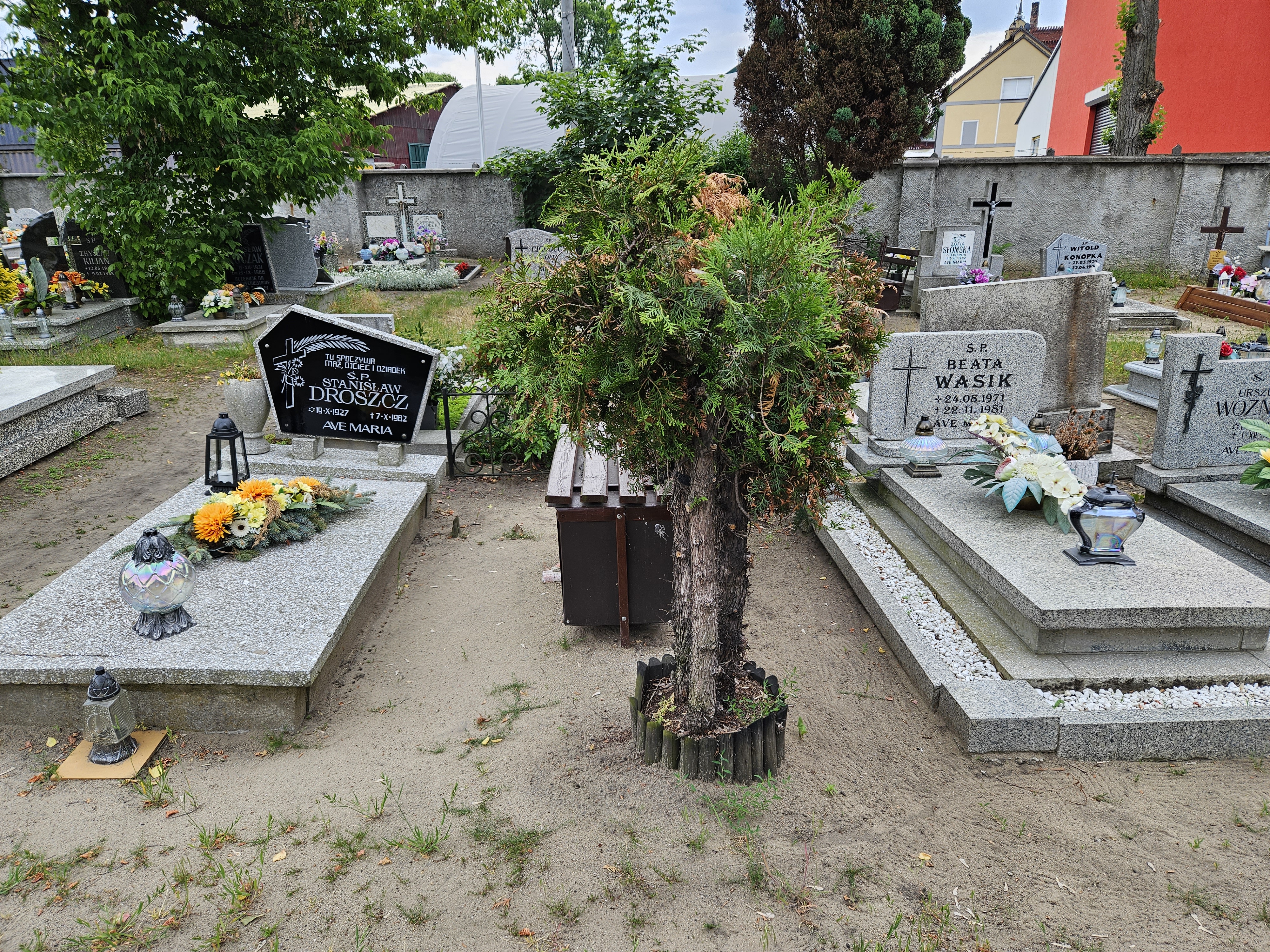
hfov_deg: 73.9
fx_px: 844
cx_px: 635
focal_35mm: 23
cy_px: 476
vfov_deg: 58.9
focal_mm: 5.4
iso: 25
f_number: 1.8
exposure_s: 1/352
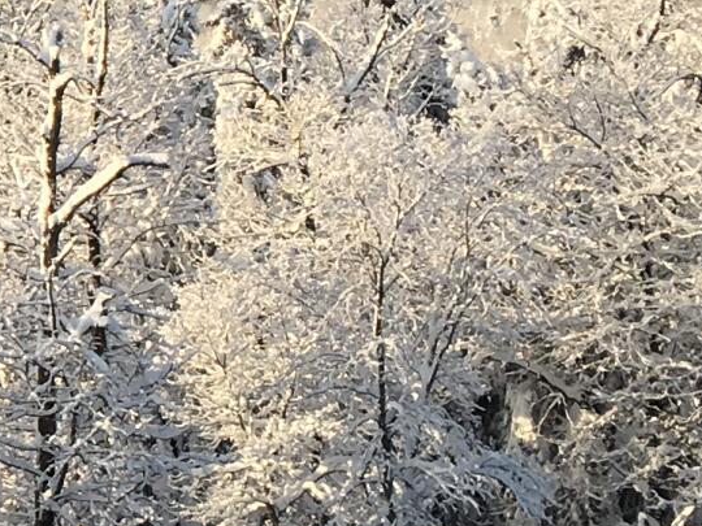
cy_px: 213
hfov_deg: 10.9
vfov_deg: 9.2
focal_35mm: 161
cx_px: -802
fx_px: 3265
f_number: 2.2
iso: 25
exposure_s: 1/950
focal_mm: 4.15
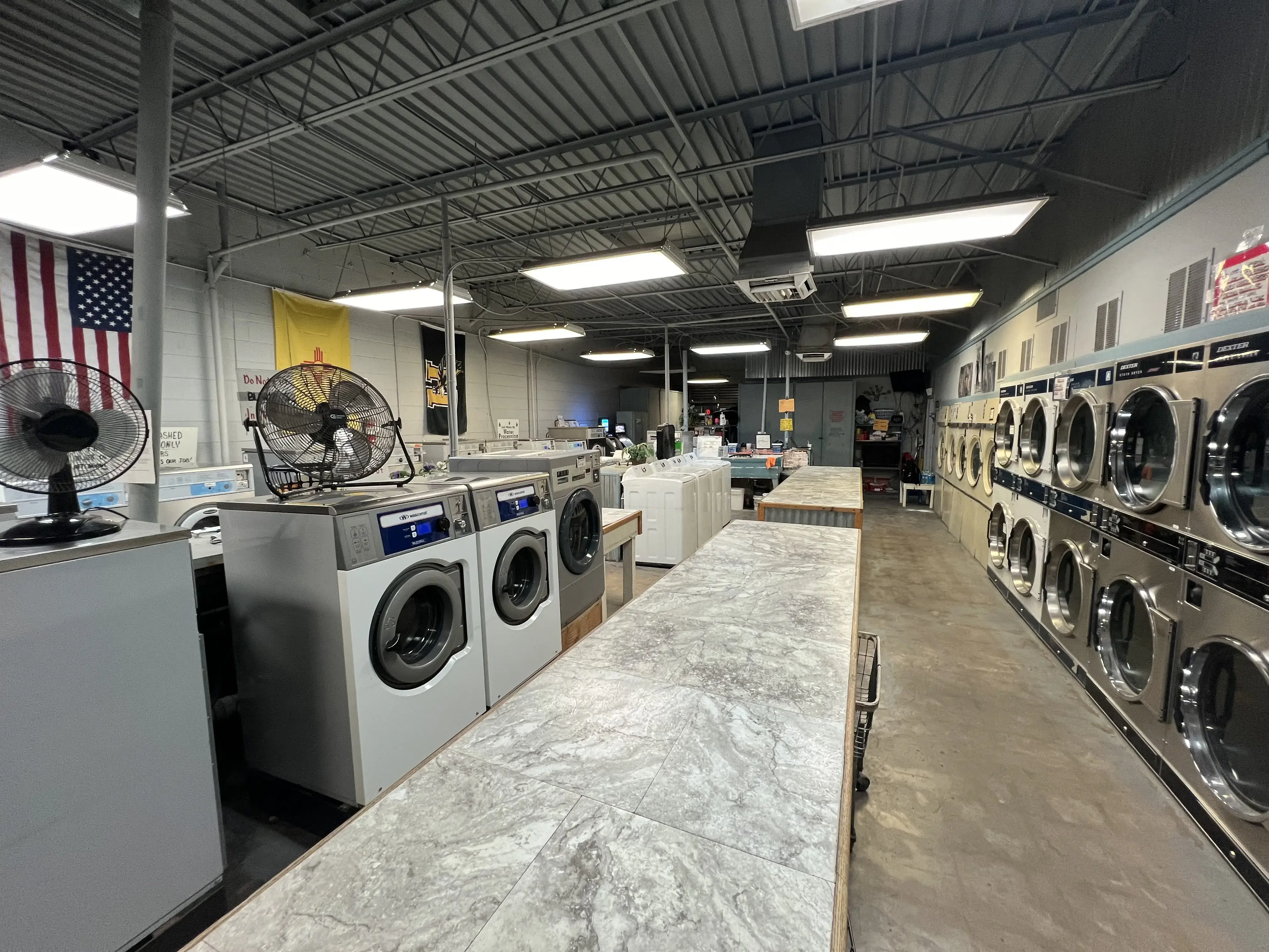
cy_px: 476
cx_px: 634
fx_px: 477
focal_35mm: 13
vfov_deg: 89.9
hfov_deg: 106.2
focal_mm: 1.57
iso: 200
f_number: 1.8
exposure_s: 1/60
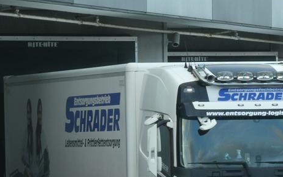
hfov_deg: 5.3
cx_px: 156
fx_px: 3038
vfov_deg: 3.3
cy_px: 169
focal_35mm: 394
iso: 200
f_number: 5.6
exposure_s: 1/80
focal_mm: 38.4
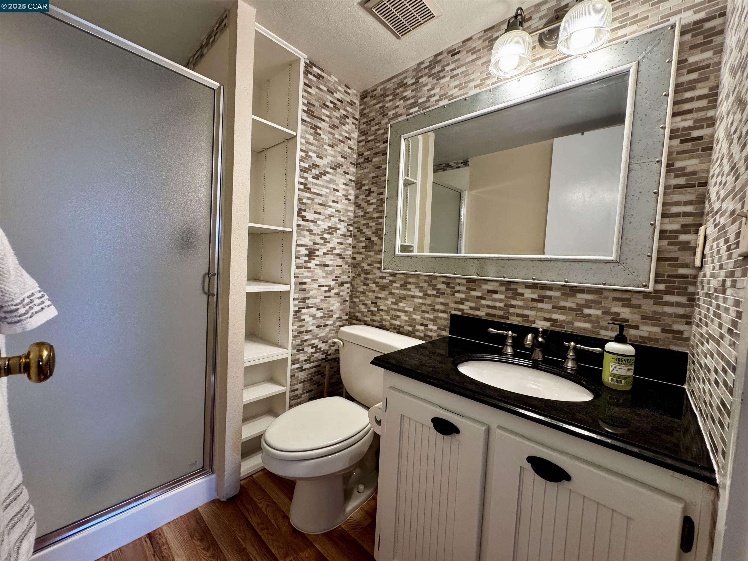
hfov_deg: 102.1
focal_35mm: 14
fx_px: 303
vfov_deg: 85.7
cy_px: 280
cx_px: 374
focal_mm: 2.22
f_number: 2.2
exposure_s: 1/120
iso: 320
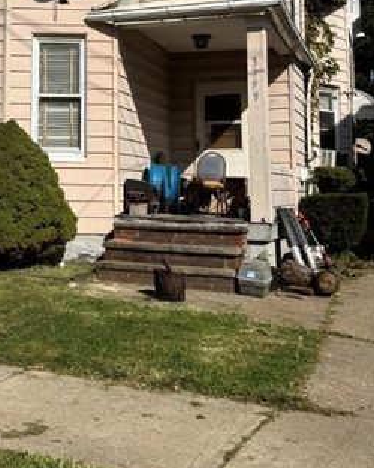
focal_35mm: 50
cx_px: 34
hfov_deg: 29.0
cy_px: 120
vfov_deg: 36.5
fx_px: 692
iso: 80
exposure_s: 1/7937
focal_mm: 6.76
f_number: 1.78
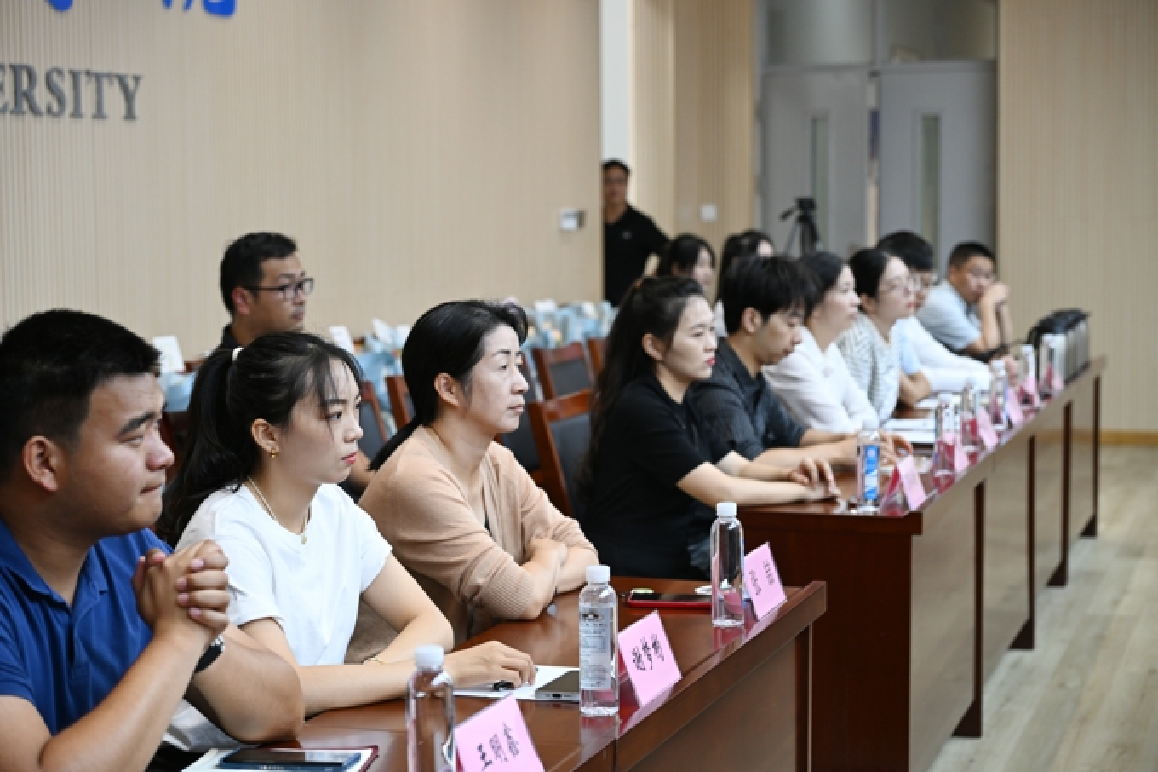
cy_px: 386
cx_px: 579
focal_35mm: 64
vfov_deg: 21.2
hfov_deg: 31.4
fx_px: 2058
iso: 1000
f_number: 4
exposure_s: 1/60
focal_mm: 64
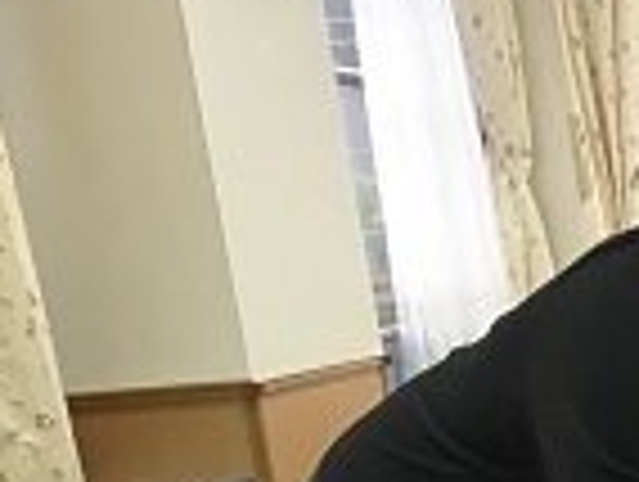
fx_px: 2016
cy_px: 777
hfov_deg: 16.3
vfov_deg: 12.7
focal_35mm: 109
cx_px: 976
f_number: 2.4
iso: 50
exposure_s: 1/30
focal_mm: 3.3
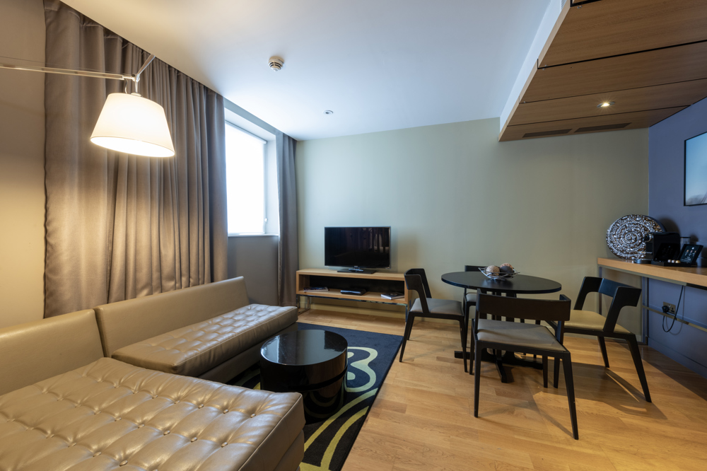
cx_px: 354
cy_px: 236
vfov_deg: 81.2
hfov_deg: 104.3
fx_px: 275
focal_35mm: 14
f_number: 16
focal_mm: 14
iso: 100
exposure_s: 3
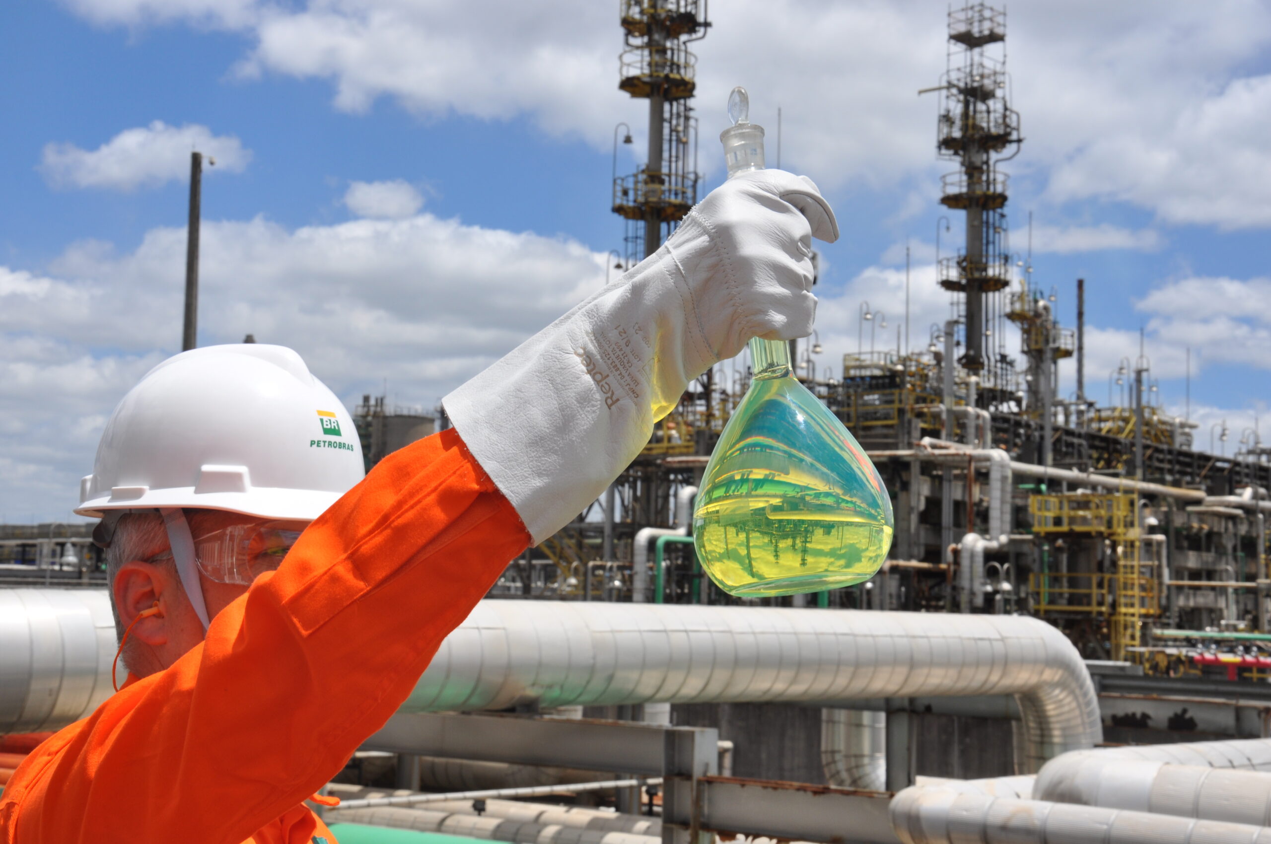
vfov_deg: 25.7
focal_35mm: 52
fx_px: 1851
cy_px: 422
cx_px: 636
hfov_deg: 37.9
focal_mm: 35
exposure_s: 1/250
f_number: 16
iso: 200
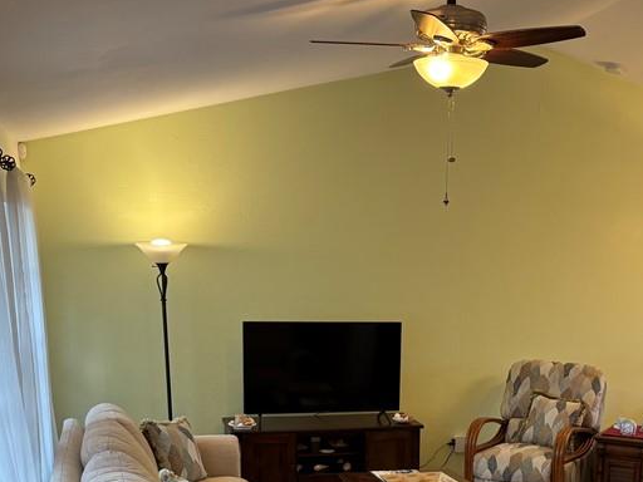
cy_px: 433
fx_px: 966
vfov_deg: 27.1
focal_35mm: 52
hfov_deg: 36.7
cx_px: 379
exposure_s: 1/120
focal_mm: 5.96
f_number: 1.6
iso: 100
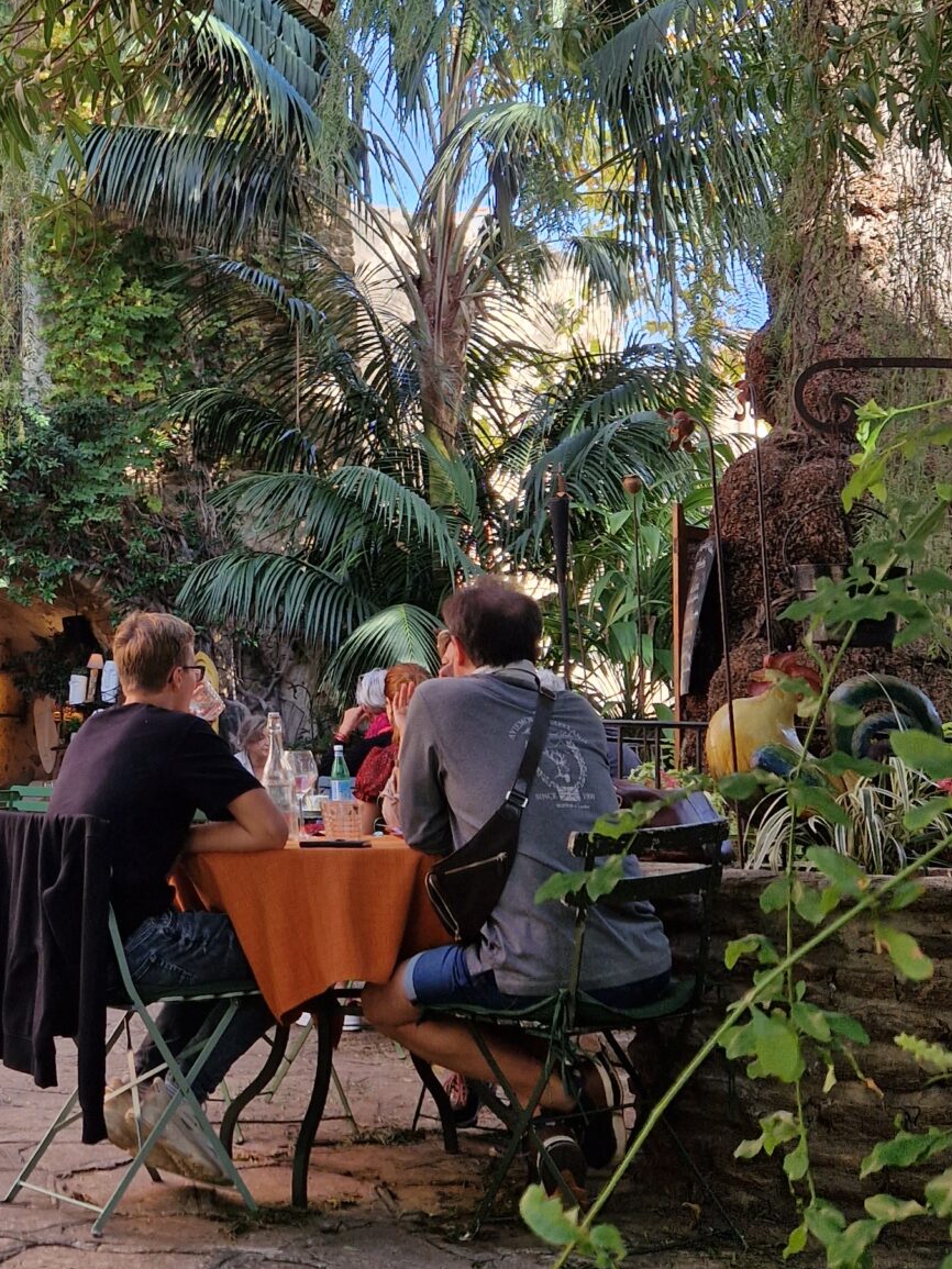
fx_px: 1870
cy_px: 419
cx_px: 26
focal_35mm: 51
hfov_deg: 27.1
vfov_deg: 37.1
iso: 50
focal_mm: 5.4
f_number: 1.8
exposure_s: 1/180
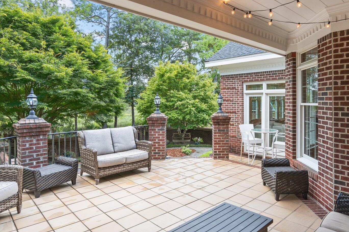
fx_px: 233
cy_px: 99
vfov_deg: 52.9
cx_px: 200
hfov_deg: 73.3
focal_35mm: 24
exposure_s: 1/200
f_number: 4
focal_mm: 16
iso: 250
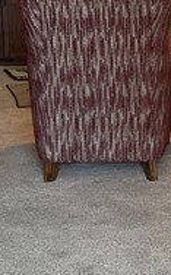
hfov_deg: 13.8
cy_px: 116
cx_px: 124
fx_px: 703
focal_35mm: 94
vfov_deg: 22.1
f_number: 1.6
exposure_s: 1/120
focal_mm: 5.96
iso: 160
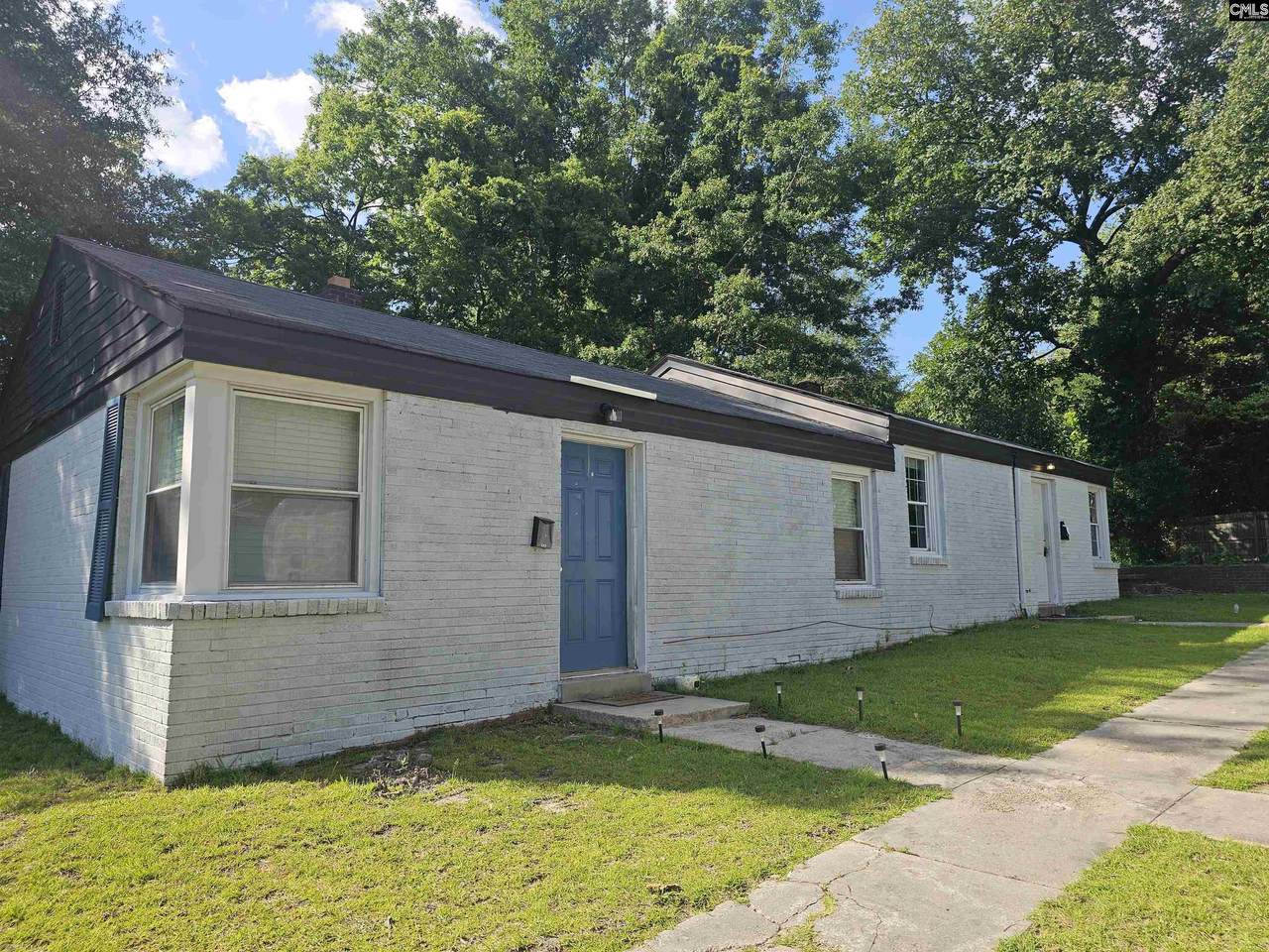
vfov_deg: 58.9
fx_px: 843
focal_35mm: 23
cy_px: 476
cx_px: 634
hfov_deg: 73.9
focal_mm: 6.3
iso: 10
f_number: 1.7
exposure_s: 1/403
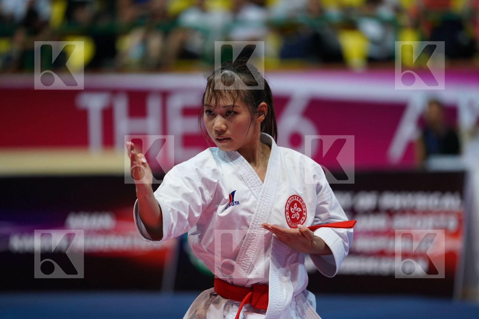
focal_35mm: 200
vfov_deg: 6.9
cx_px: 240
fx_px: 2661
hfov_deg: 10.3
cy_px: 160
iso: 2500
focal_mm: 200
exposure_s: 1/500
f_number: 2.8
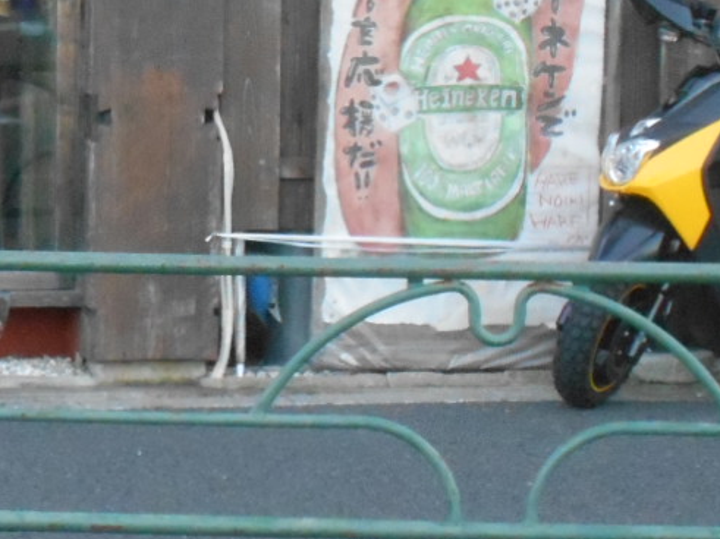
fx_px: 3930
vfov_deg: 7.8
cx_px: -236
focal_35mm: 189
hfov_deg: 10.2
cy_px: 57
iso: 800
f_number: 4.9
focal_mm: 10
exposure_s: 1/80
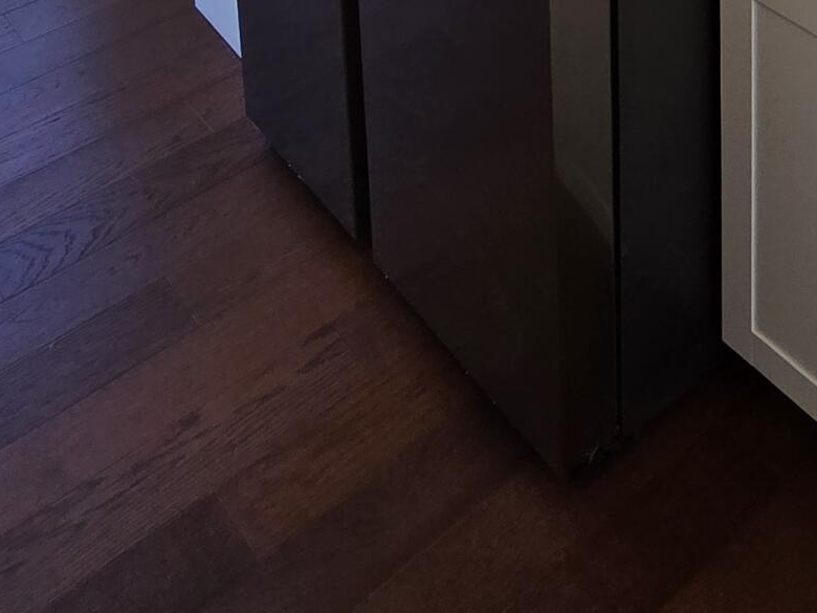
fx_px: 1180
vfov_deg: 20.1
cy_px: -515
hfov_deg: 37.4
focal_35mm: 50
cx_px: 595
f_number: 2.2
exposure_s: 1/251
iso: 50
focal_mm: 2.2
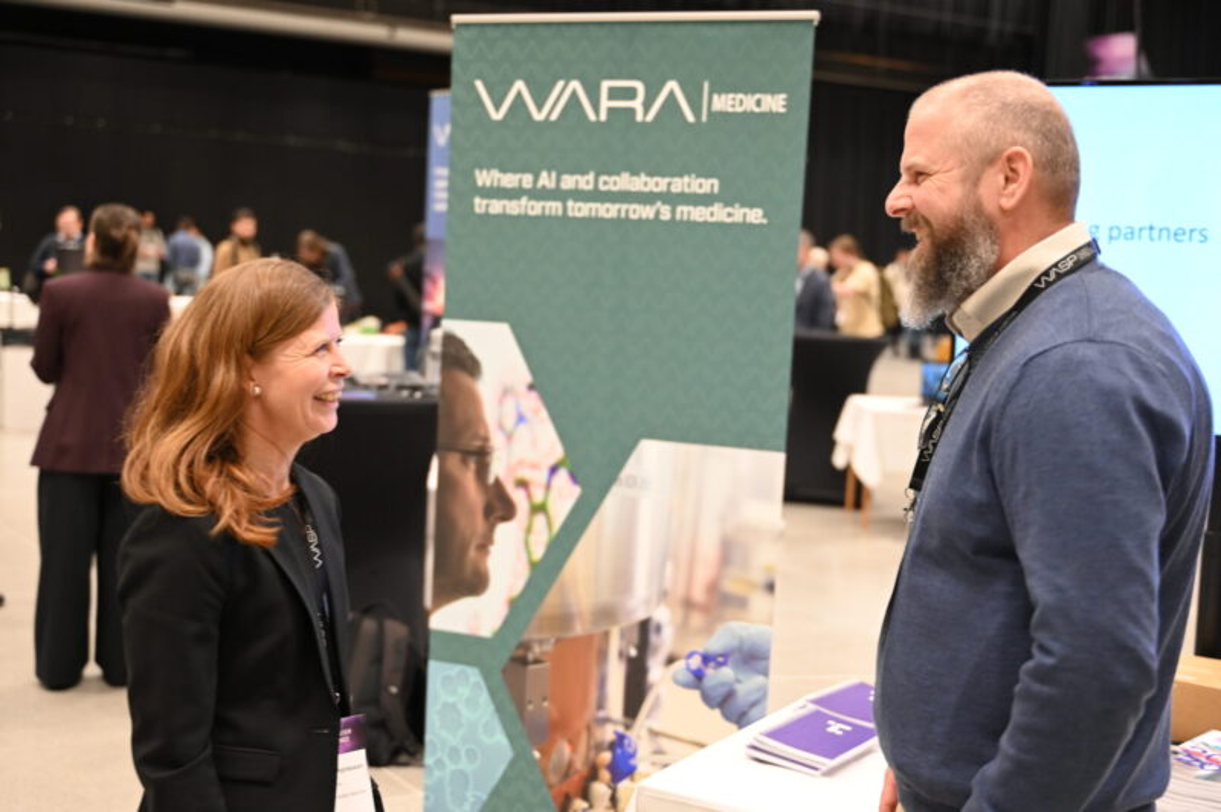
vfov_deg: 28.0
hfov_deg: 41.1
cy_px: 406
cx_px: 610
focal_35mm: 48
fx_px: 1627
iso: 2500
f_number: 2.8
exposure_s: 1/125
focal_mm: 48
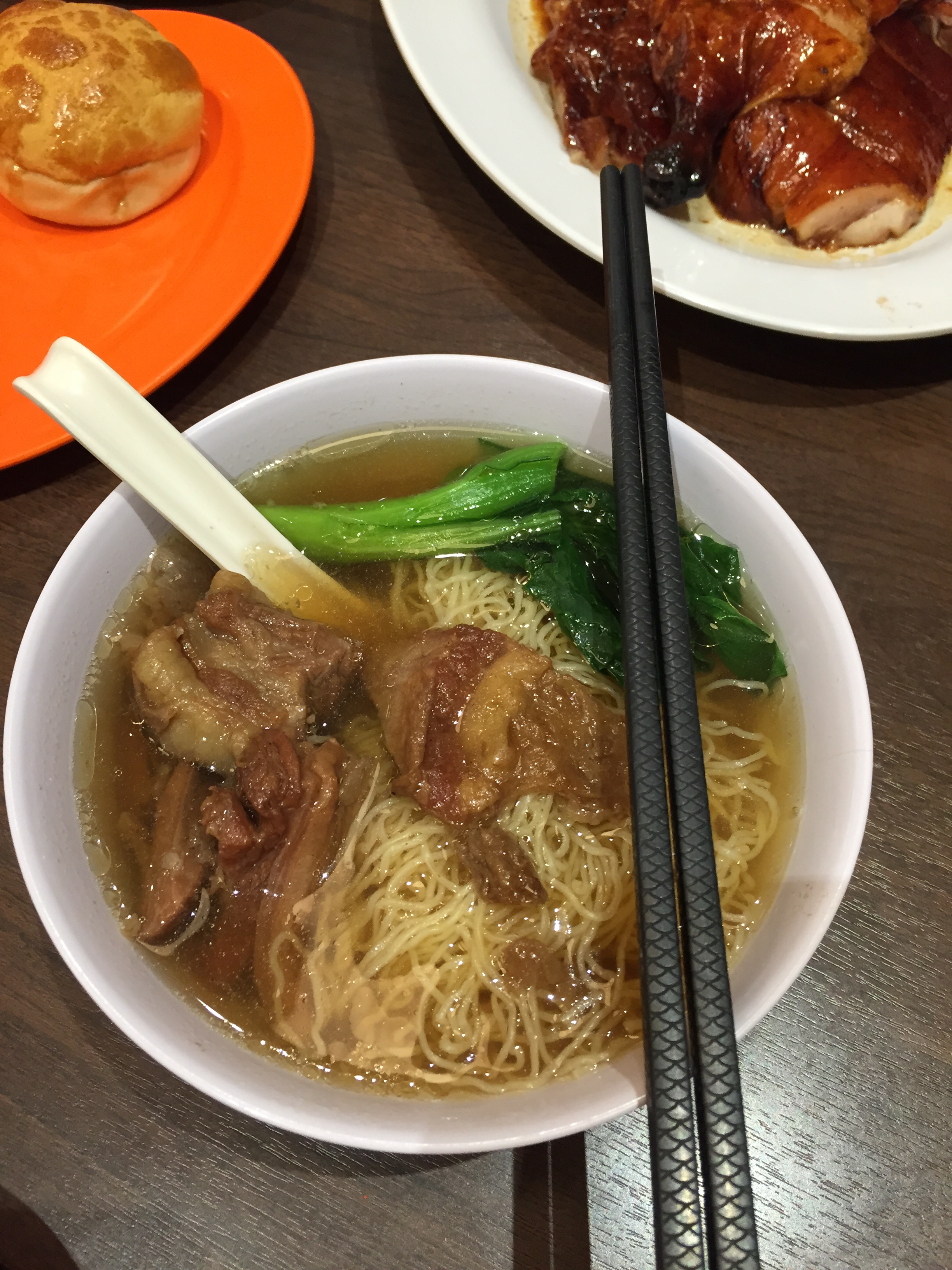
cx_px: 476
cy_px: 635
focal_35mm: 29
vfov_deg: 61.7
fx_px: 1063
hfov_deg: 48.2
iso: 50
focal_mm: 4.15
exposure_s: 1/30
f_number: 2.2
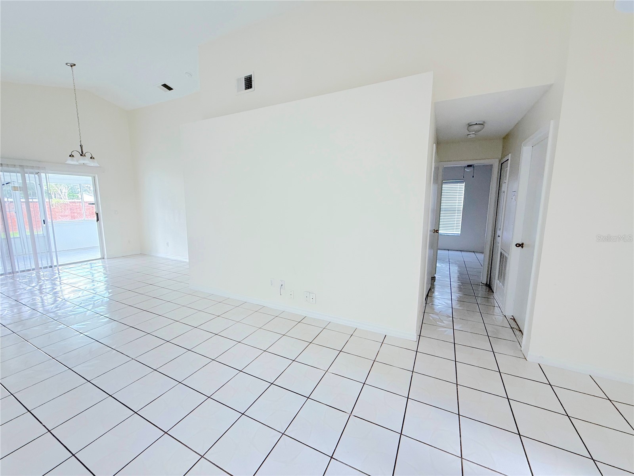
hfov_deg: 102.1
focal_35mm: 14
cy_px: 238
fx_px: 256
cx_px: 317
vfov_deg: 85.7
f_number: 2.2
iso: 160
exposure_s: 1/99
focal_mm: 2.22
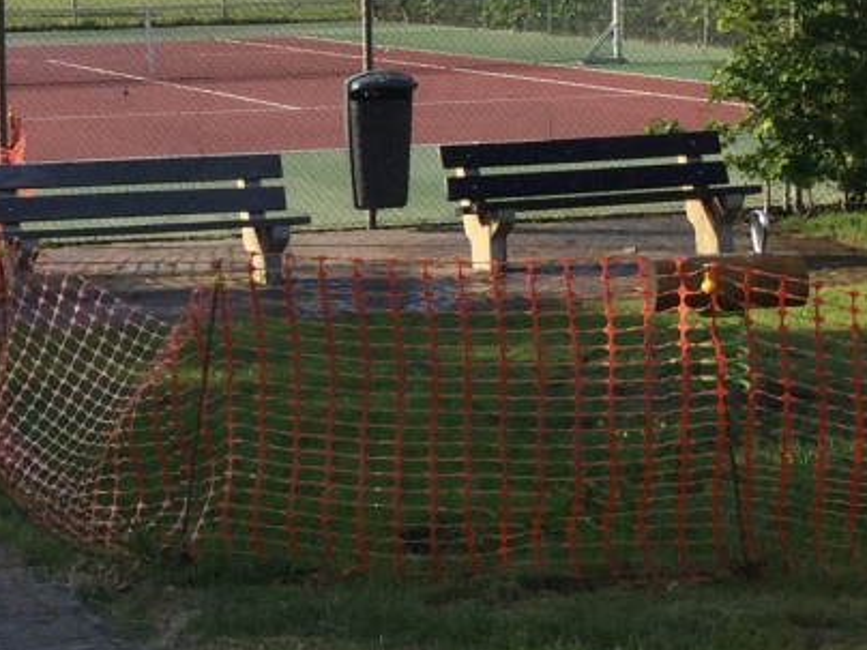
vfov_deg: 12.8
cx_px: 159
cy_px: 91
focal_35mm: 115
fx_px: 2880
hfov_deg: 17.0
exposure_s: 1/1101
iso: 25
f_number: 2.4
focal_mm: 3.3
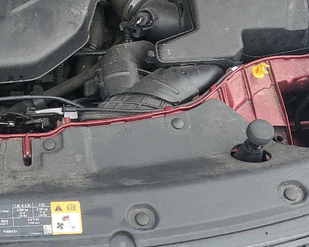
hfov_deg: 24.6
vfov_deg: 20.4
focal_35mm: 74
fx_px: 677
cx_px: 3
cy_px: 42
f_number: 1.5
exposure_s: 1/312
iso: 50
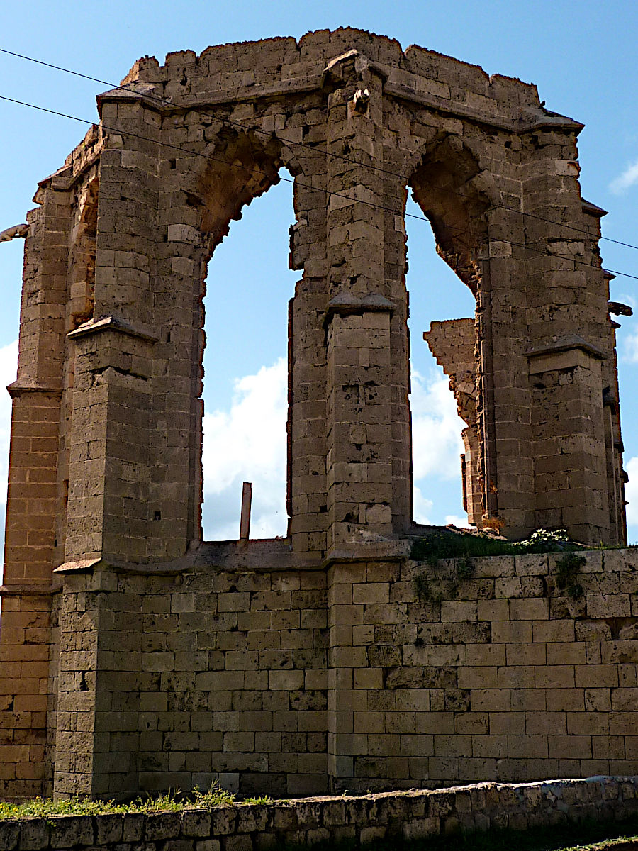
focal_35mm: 48
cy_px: 426
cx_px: 319
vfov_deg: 39.7
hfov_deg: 30.3
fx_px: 1180
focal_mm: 4.4
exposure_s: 1/500
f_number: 4.5
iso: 80
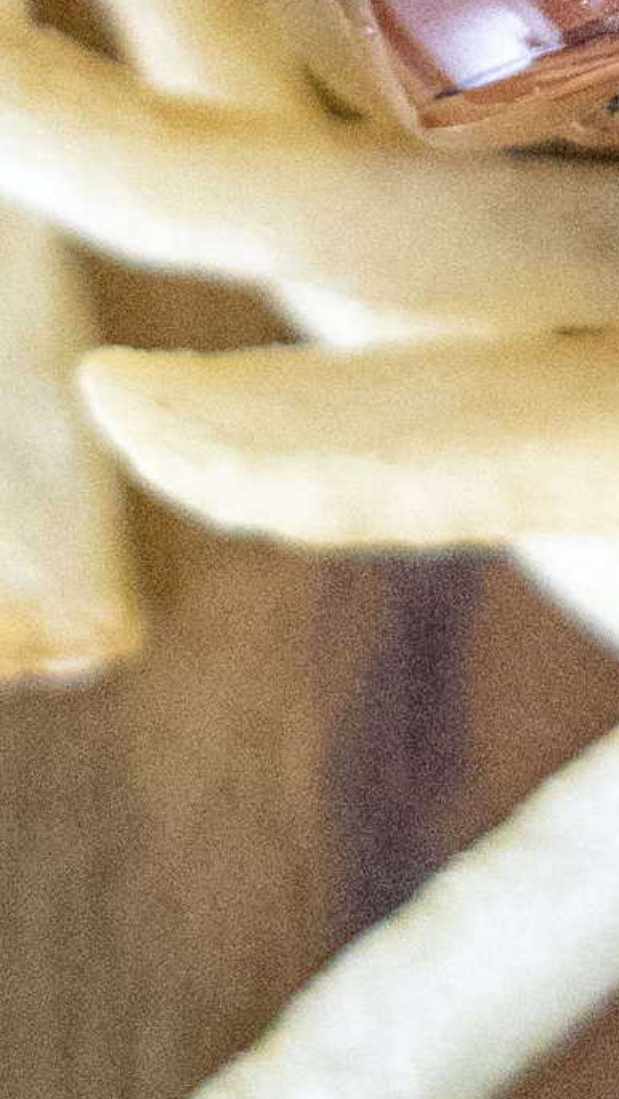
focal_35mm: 352
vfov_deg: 6.0
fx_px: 10269
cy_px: -944
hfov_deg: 3.4
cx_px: 1321
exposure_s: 1/125
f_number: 2.5
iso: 8000
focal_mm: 50
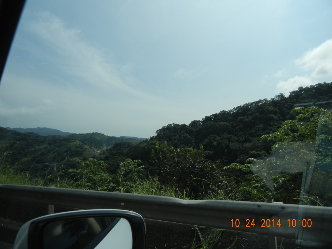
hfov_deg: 60.0
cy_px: 124
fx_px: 288
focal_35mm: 30
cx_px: 166
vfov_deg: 46.8
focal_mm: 5.4
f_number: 7
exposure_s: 1/713
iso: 160
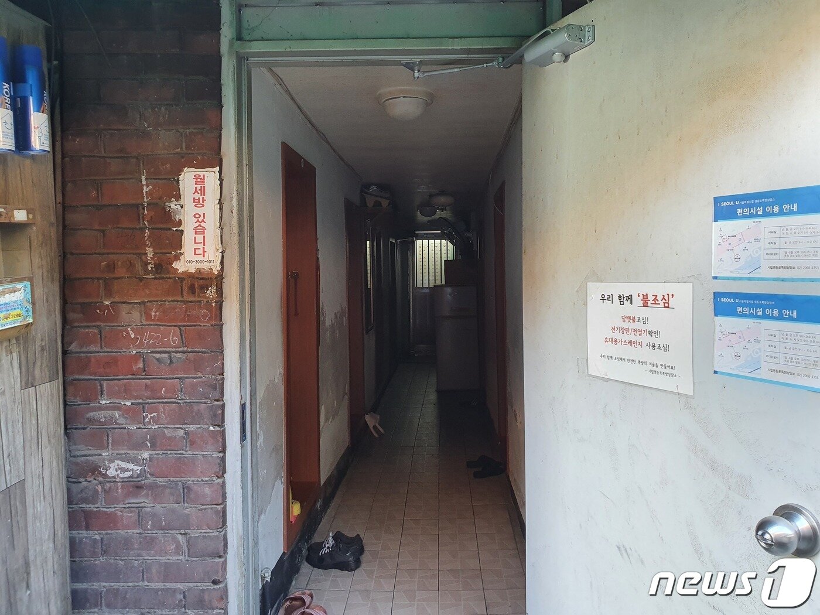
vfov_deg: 53.1
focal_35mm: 26
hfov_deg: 67.3
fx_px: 616
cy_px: 308
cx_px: 410
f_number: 2.4
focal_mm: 4.32
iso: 160
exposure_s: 1/60
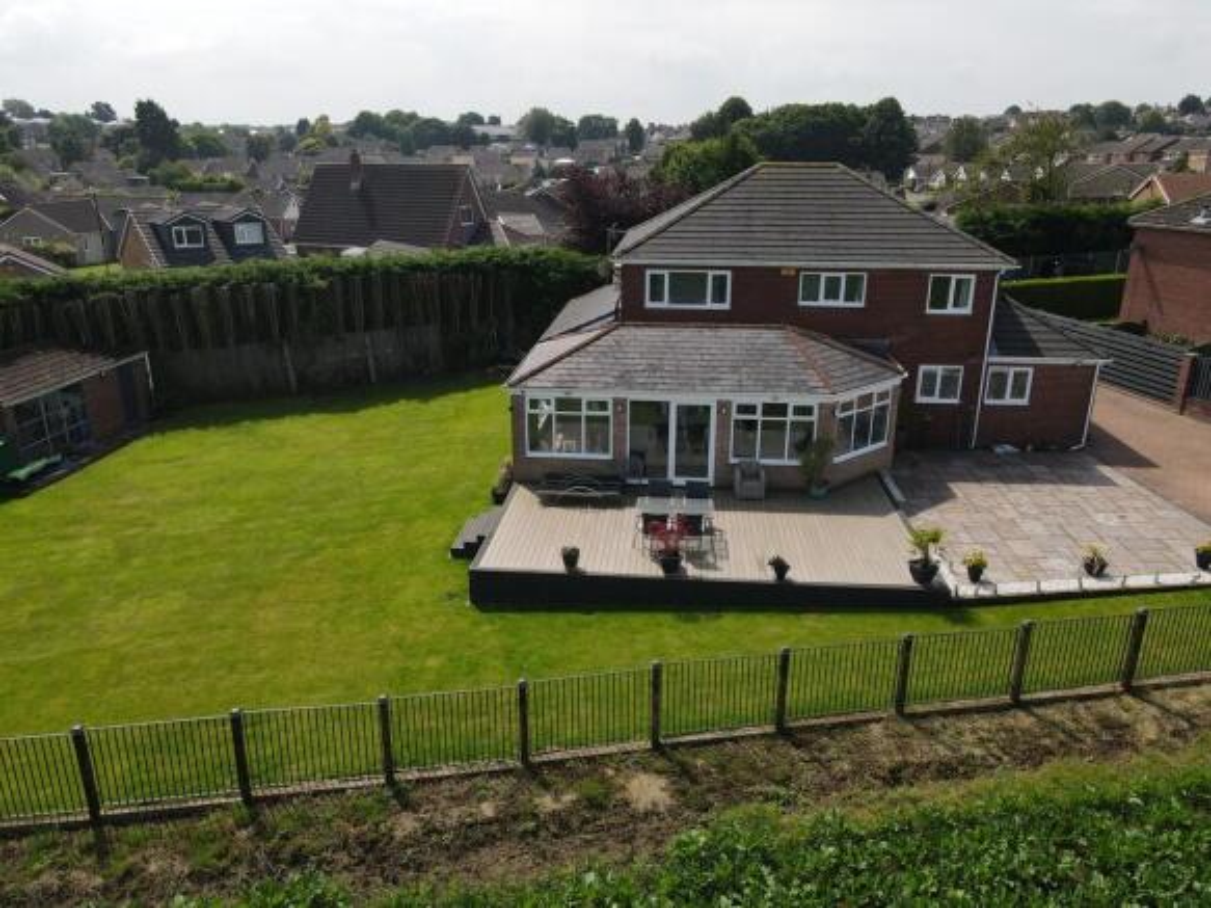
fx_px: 839
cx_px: 606
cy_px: 454
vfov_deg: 56.8
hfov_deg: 71.6
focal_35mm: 24
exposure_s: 1/640
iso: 100
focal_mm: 4.5
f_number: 2.8
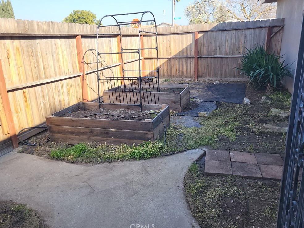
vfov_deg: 51.4
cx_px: 148
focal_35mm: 27
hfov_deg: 65.3
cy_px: 113
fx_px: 237
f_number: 1.8
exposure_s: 1/583
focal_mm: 5.4
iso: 40
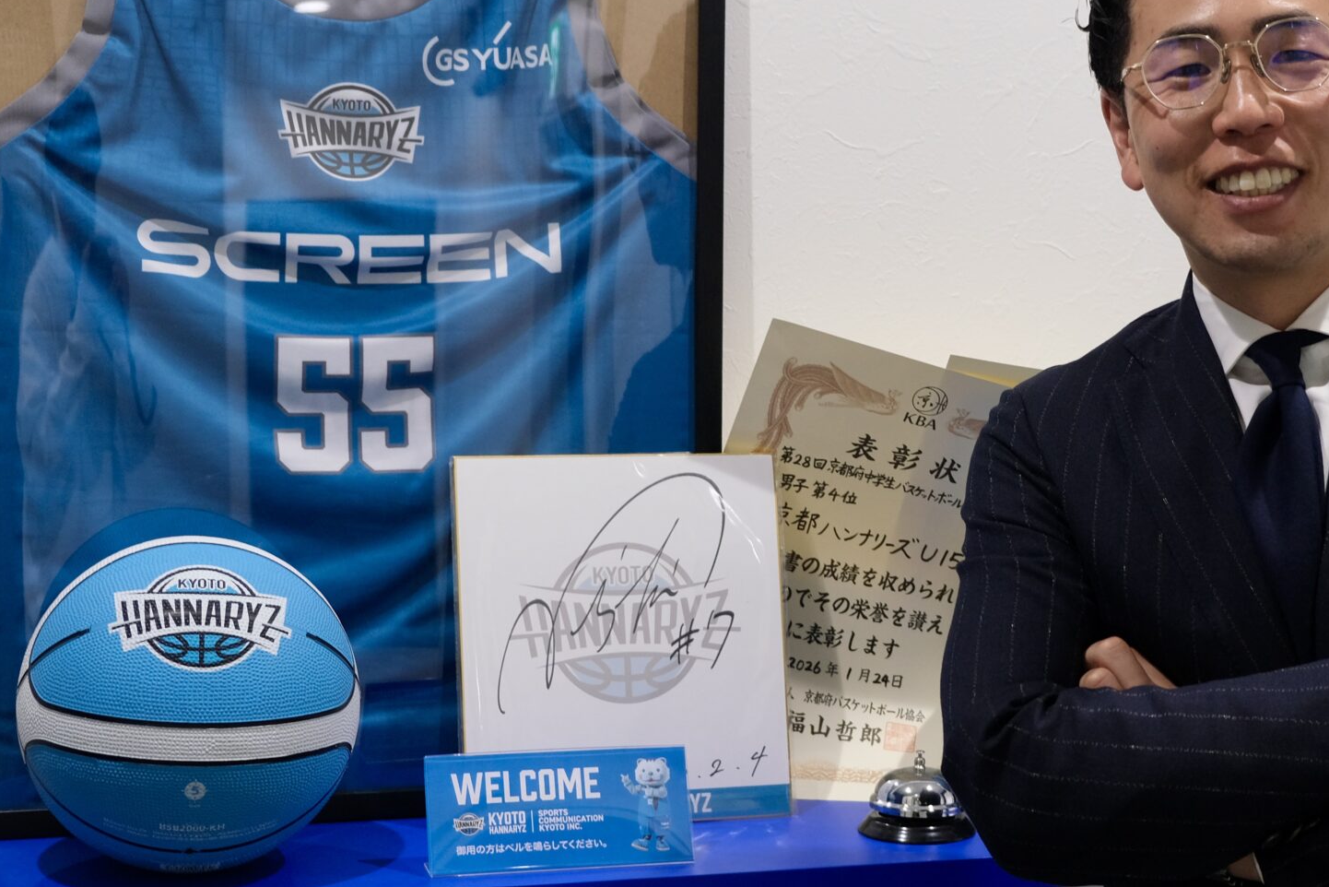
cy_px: 407
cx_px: 970
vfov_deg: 19.2
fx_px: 2621
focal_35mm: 71
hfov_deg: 28.1
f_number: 3.2
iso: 640
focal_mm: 26.5
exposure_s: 1/40
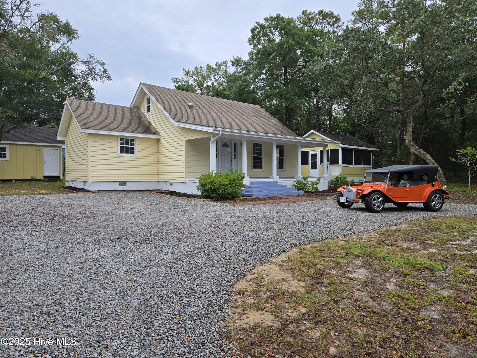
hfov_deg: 73.9
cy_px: 179
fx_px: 317
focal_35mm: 23
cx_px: 238
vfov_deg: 58.9
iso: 80
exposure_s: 1/2060
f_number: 1.8
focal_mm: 5.4
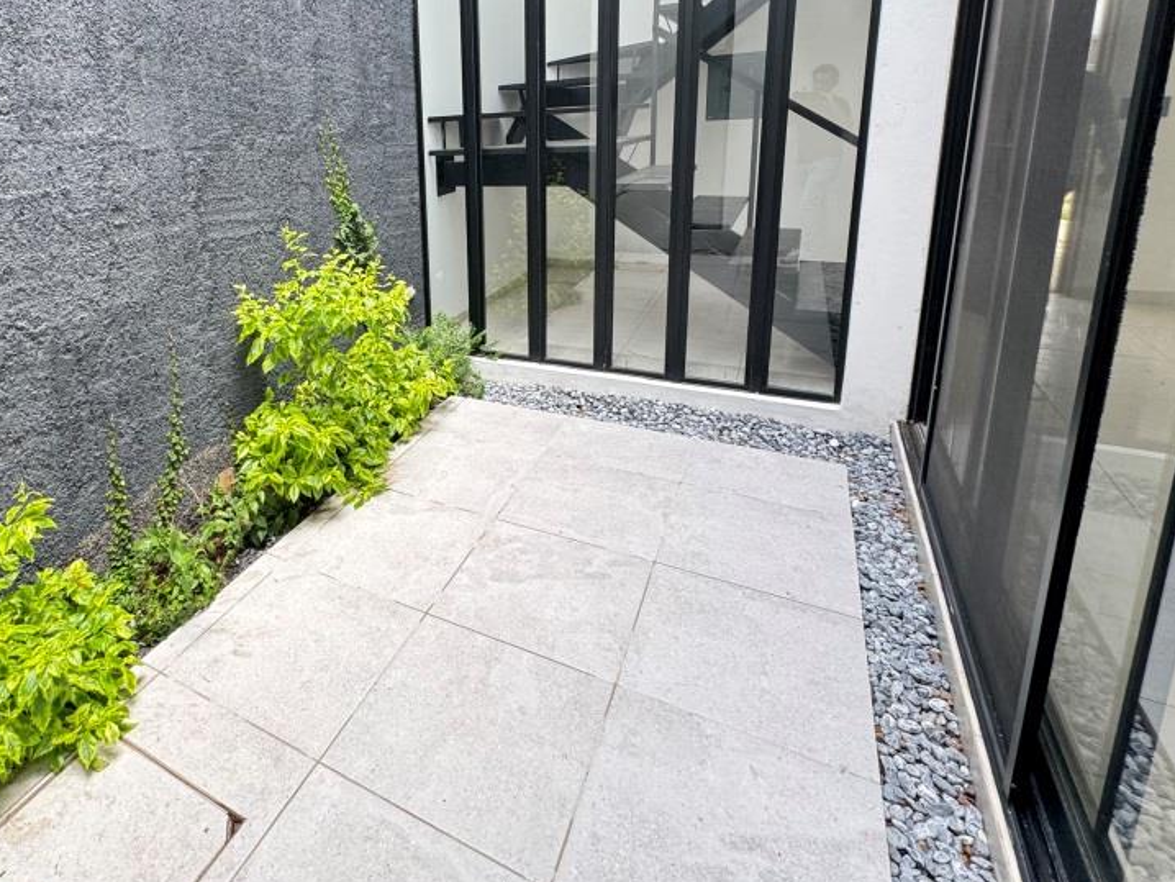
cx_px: 367
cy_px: 274
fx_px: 679
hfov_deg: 78.4
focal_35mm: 20
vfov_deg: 63.8
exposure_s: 1/99
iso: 200
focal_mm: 2.22
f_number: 2.2
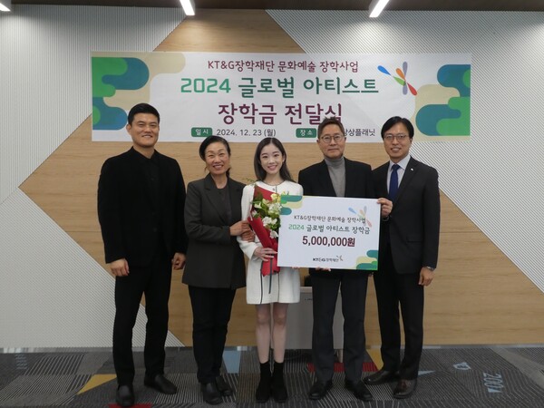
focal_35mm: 33
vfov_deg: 42.9
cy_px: 204
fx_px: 519
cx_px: 272
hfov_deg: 55.4
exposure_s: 1/80
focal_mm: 5.8
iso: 320
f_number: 3.6
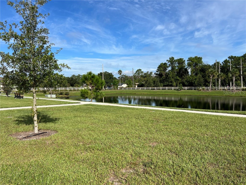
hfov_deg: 67.3
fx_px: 185
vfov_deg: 53.1
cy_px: 92
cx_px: 123
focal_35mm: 26
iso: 50
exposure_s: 1/4831
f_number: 1.5
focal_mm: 5.7
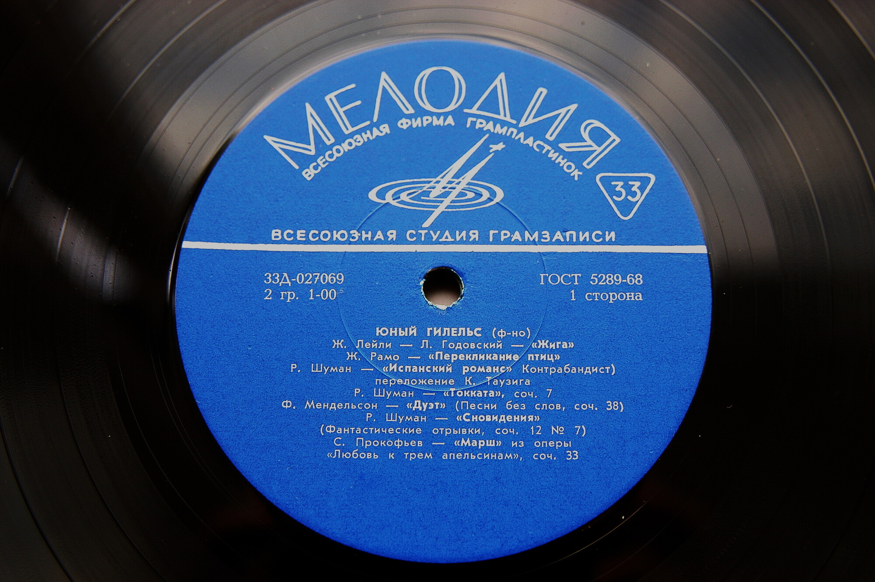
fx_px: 1275
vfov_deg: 25.7
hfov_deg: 37.9
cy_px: 291
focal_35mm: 52
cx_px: 438
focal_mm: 35
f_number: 3.3
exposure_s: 1/40
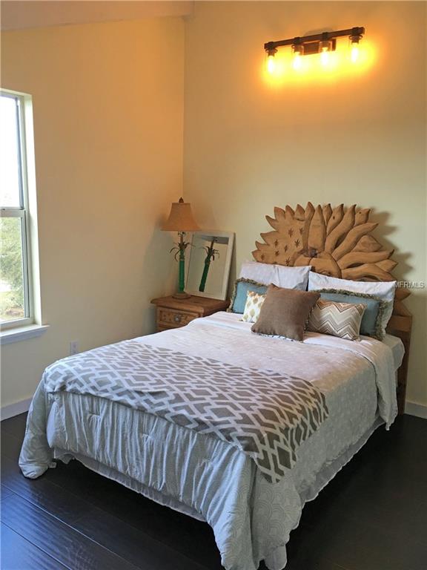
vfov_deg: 61.7
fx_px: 477
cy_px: 285
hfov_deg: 48.2
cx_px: 214
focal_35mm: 29
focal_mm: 4.15
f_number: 2.2
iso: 25
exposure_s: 1/30
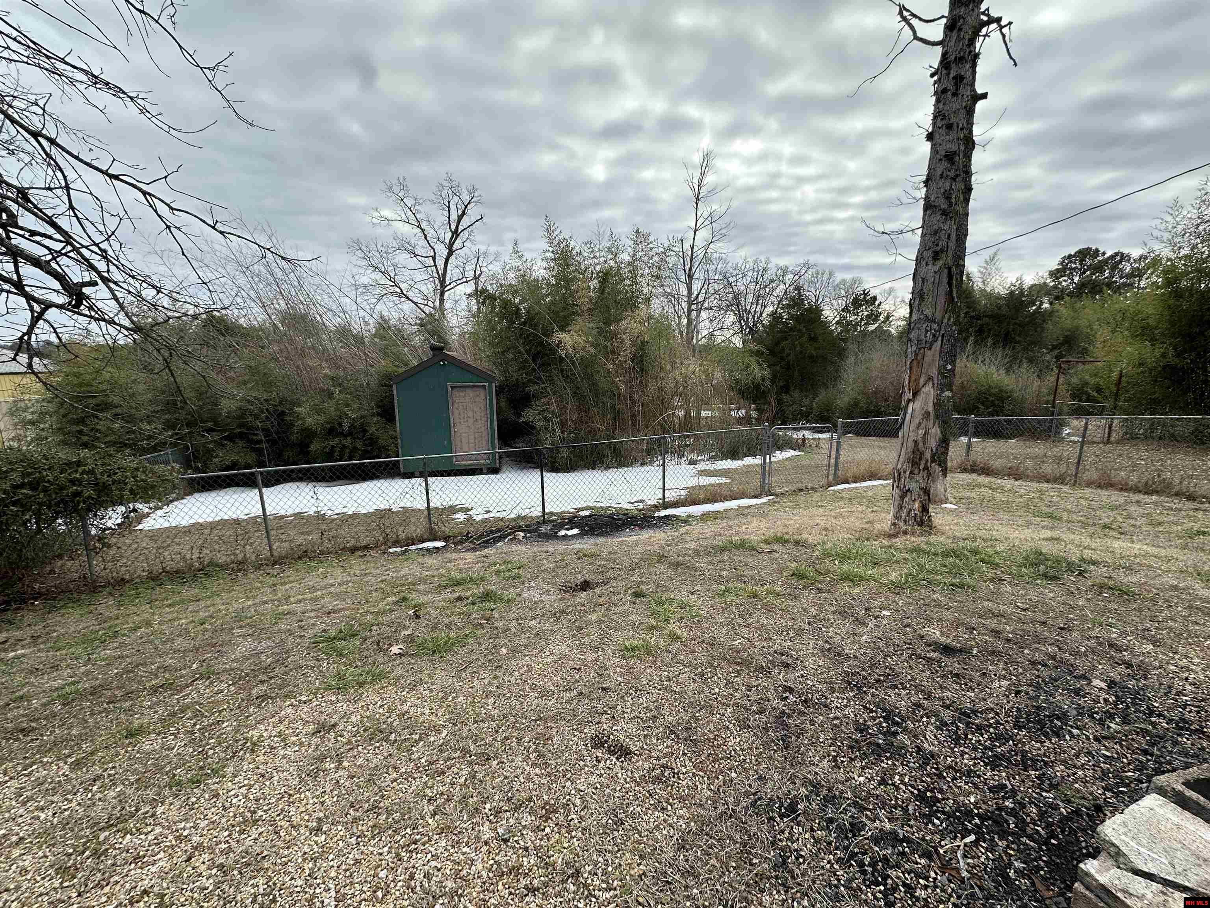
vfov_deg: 85.7
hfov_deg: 102.1
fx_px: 489
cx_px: 605
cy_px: 454
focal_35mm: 14
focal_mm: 2.22
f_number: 2.2
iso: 50
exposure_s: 1/769
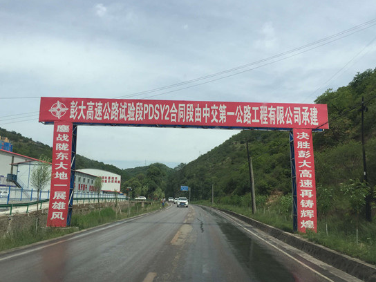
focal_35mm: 32
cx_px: 180
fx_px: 348
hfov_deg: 56.8
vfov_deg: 44.2
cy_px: 146
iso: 32
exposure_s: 1/1980
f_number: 2.2
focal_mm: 4.15
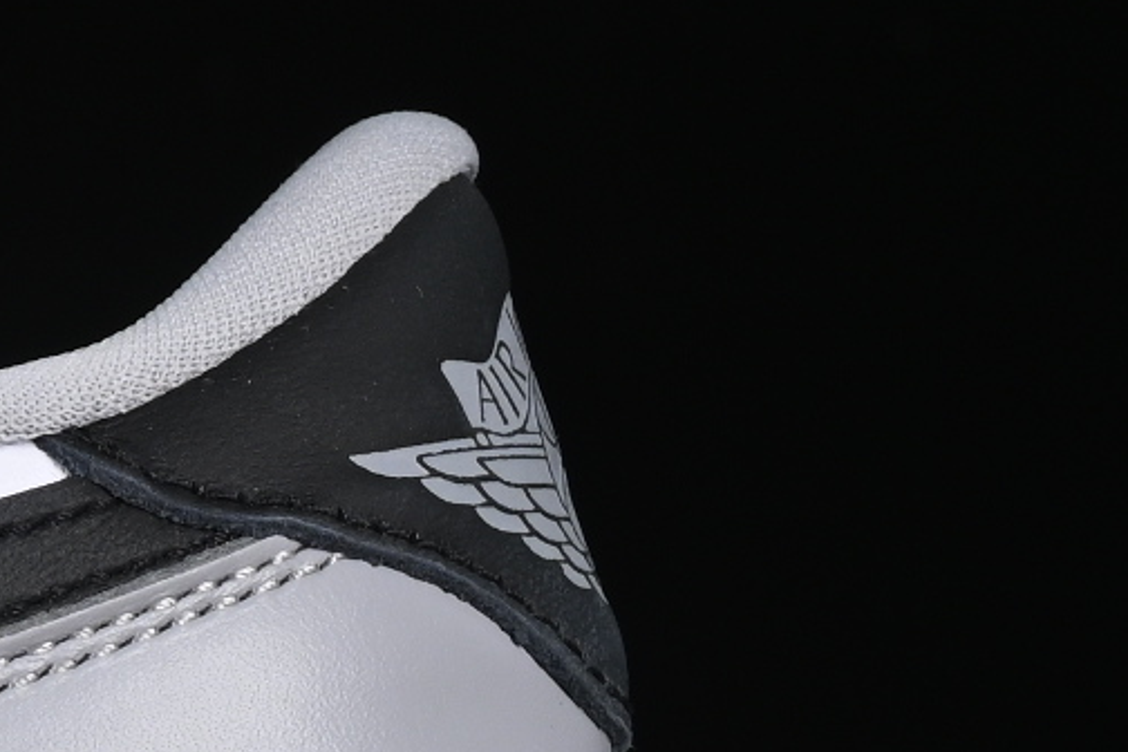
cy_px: 257
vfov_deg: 3.3
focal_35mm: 414
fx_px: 12971
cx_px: -1278
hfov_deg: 4.9
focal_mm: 50
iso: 160
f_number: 8
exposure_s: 1/80
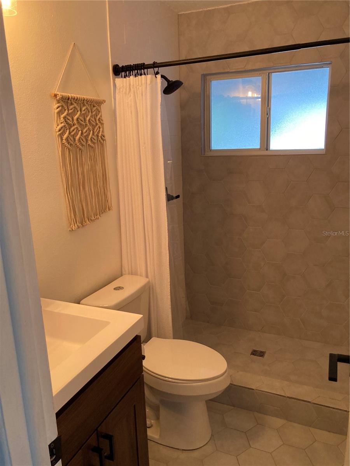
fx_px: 377
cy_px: 233
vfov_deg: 63.4
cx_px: 175
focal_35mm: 28
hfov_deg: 49.7
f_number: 1.8
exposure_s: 1/60
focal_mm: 3.99
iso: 200
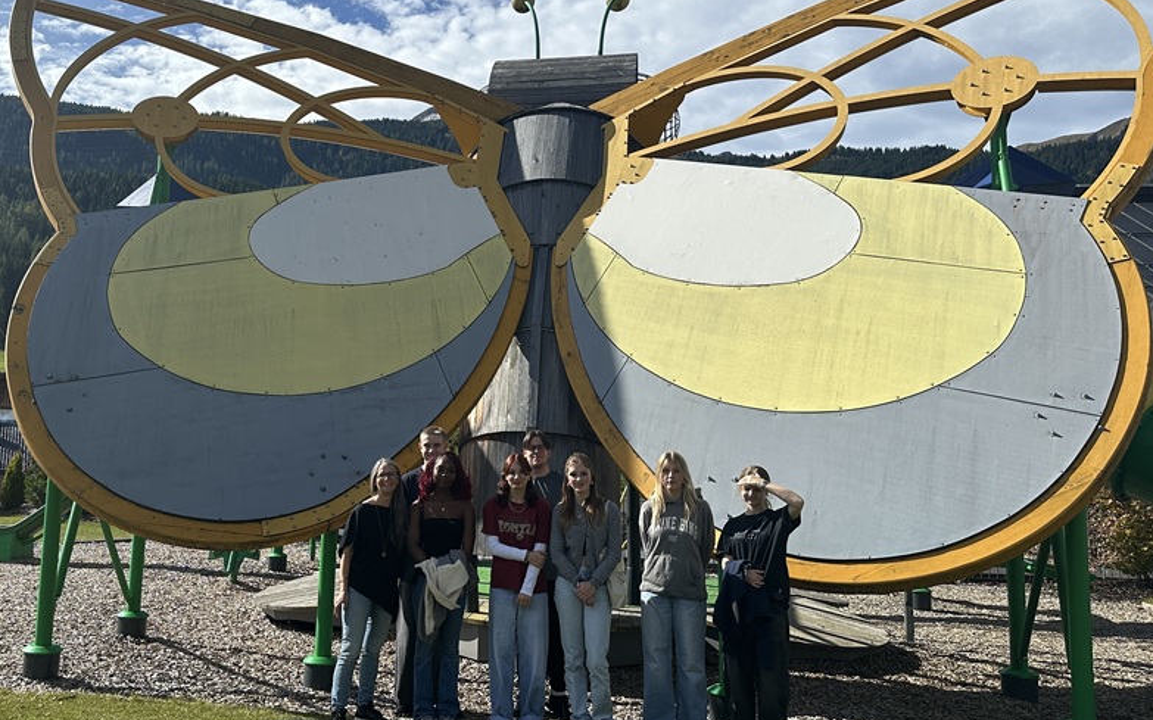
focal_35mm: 26
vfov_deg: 47.6
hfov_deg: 70.4
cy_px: 367
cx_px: 565
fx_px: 817
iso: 80
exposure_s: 1/6623
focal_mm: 6.86
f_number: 1.78
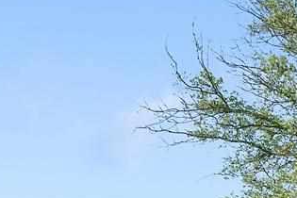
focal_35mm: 111
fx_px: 916
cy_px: 446
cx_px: 518
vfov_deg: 10.8
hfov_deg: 15.9
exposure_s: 1/1600
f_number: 8
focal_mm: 14
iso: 800
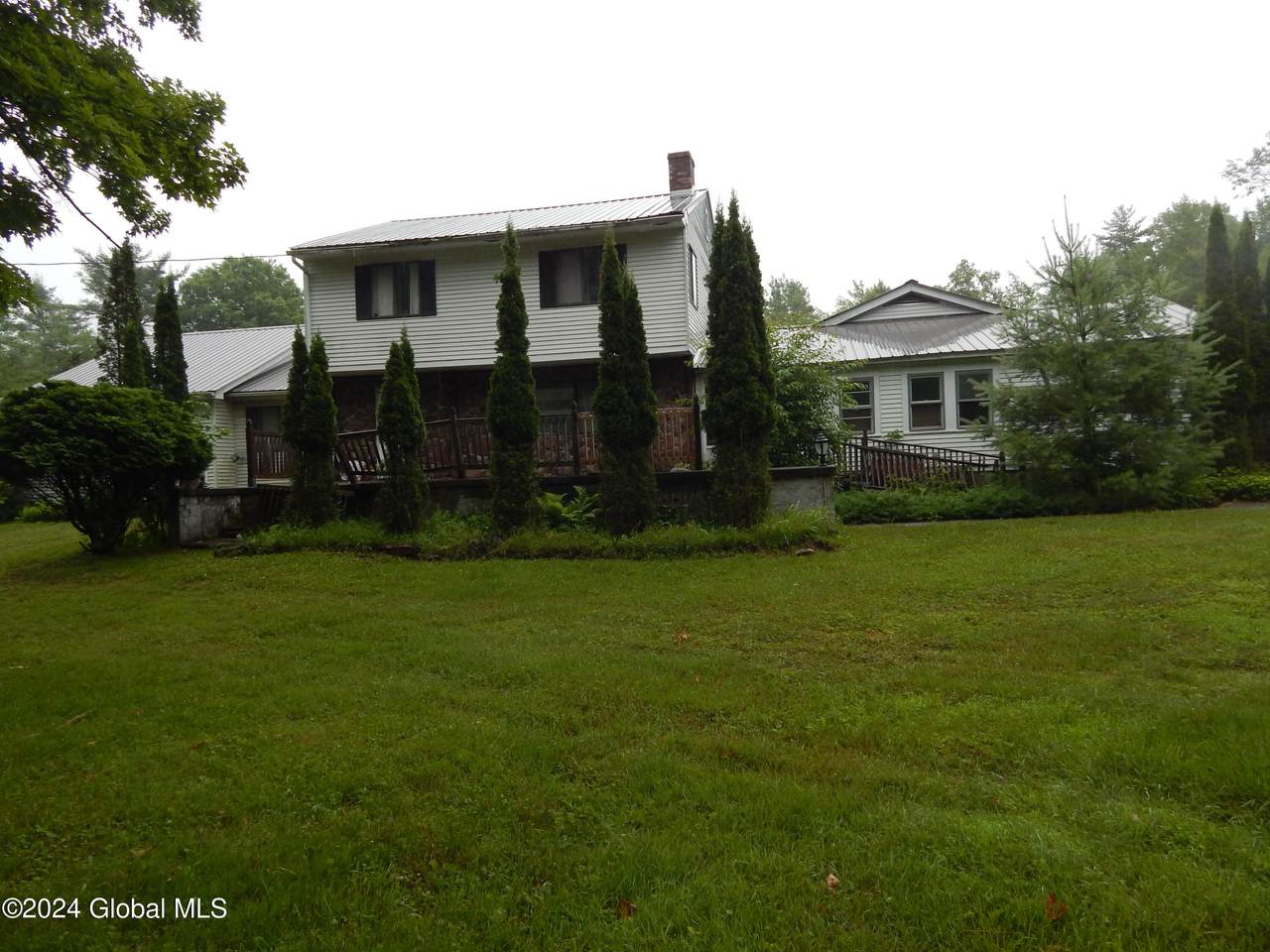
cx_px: 635
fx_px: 844
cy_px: 476
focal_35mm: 23
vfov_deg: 58.9
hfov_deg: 73.9
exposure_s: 1/160
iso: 125
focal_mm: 4
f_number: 3
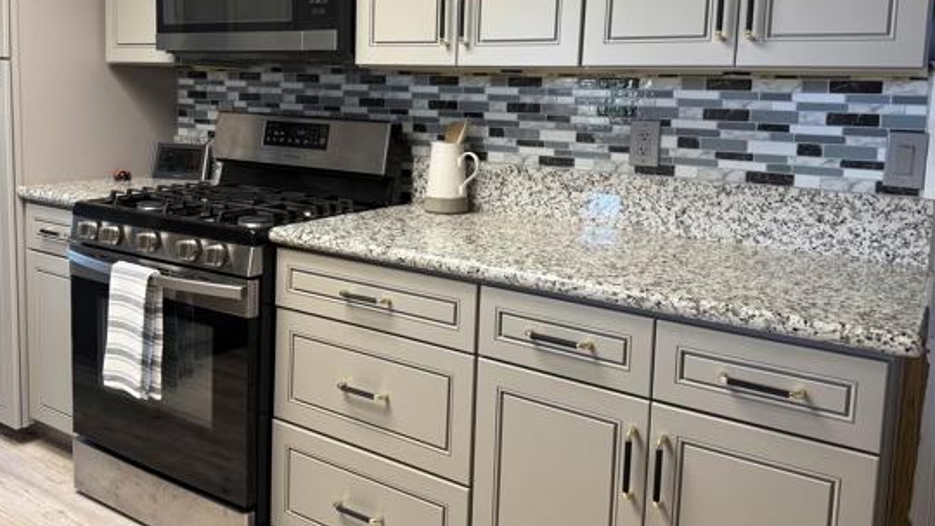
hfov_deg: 62.6
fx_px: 769
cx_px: 436
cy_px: 170
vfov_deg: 37.3
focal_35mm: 31
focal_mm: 6.76
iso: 200
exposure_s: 1/120
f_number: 1.78
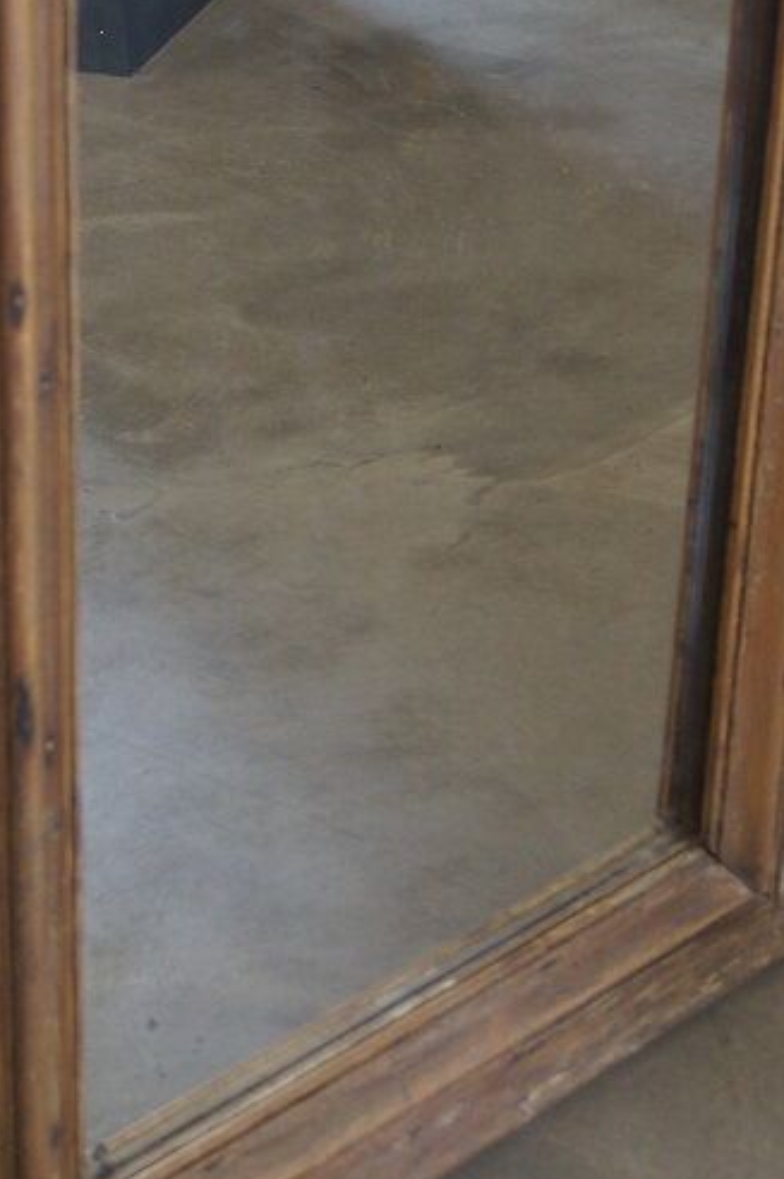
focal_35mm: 104
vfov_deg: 19.6
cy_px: 437
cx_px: 418
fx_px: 3404
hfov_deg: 13.1
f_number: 5
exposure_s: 1/60
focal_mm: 35
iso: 1250
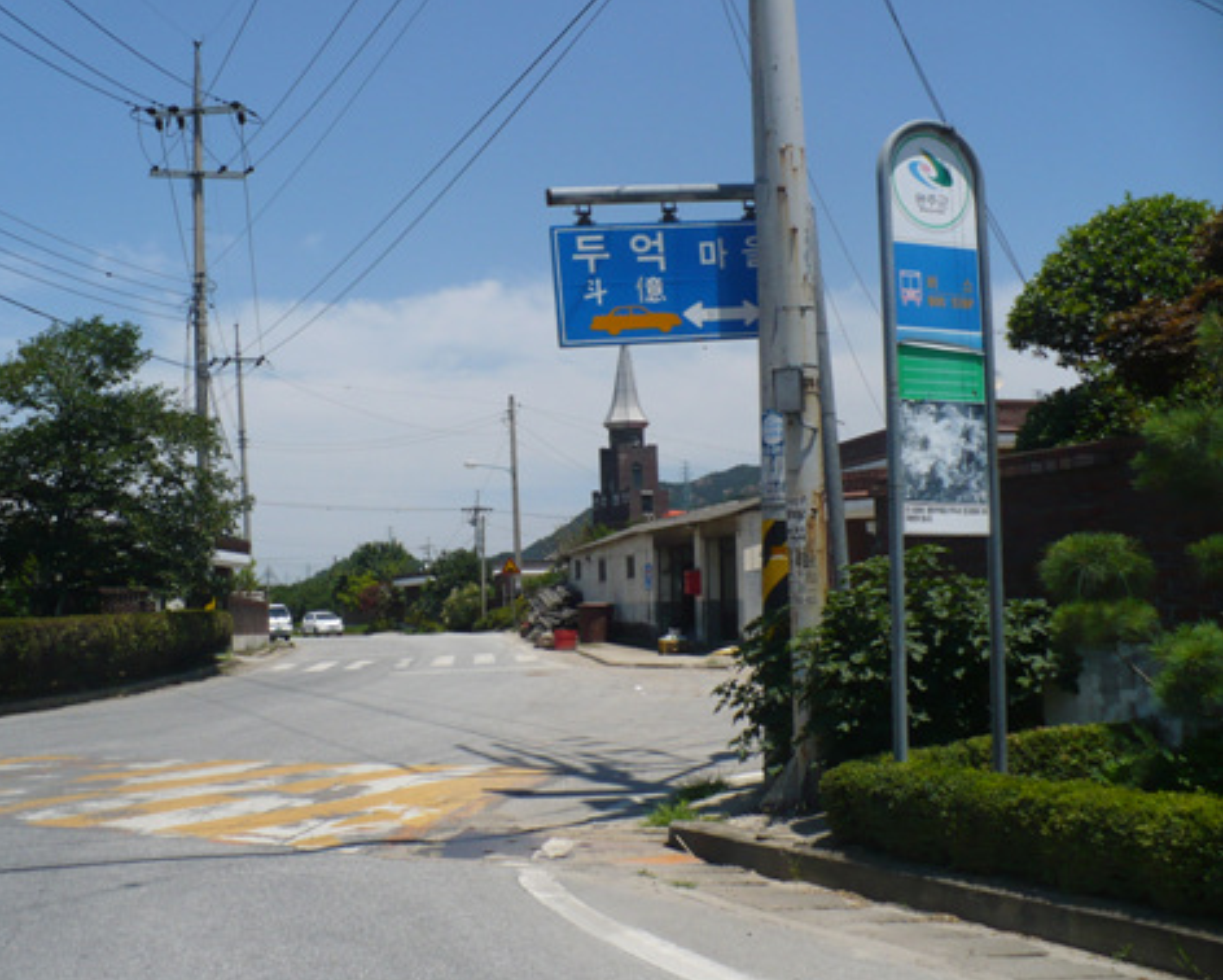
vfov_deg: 37.4
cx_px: 548
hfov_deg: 45.7
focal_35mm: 40
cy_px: 480
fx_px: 1448
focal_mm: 6.1
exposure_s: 1/250
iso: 100
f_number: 8
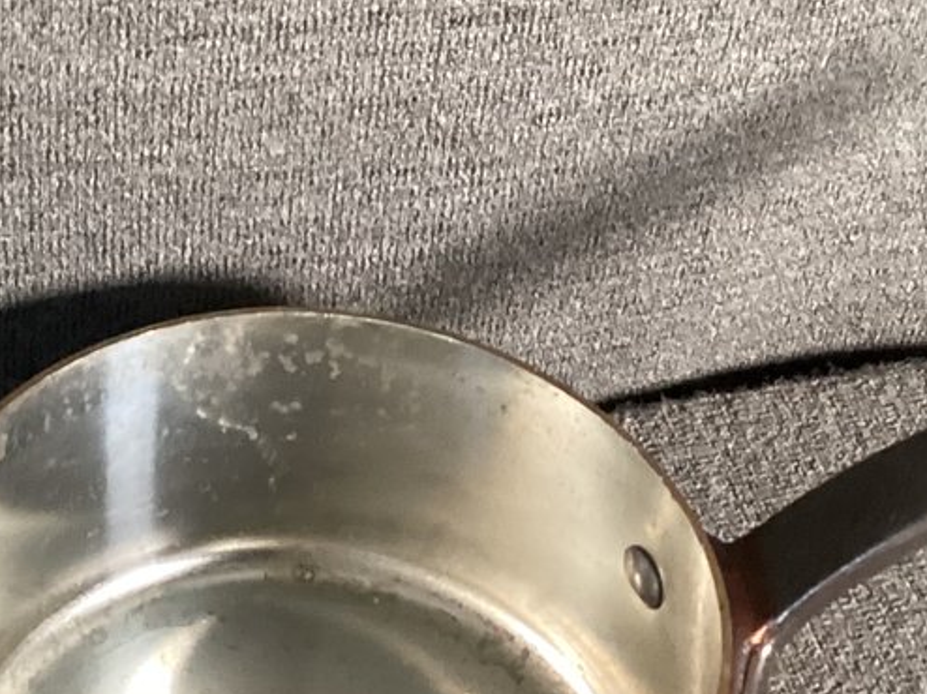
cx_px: 322
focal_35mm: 95
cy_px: 267
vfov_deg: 15.5
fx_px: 2543
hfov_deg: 20.6
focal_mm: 3.3
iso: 400
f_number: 2.4
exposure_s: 1/50
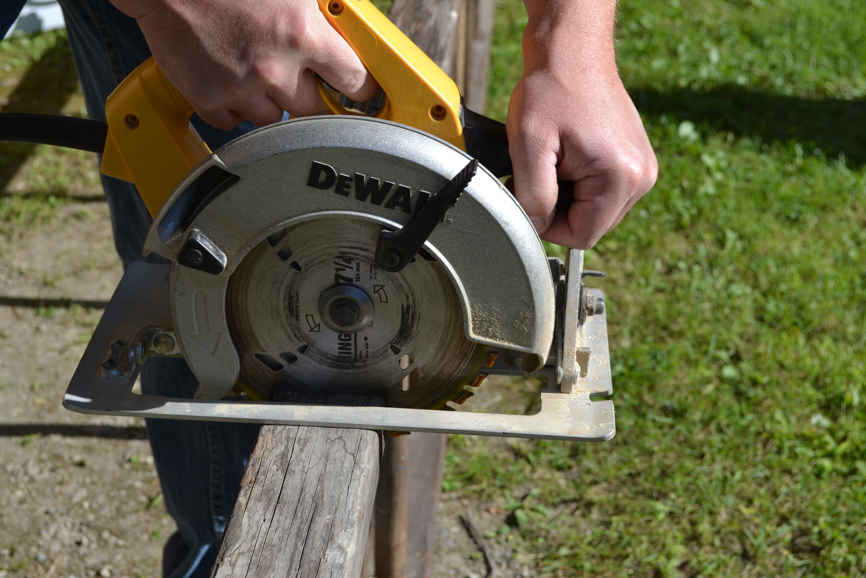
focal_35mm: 63
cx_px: 433
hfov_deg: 31.9
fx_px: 1515
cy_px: 289
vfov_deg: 21.6
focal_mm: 42
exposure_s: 1/250
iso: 100
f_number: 8
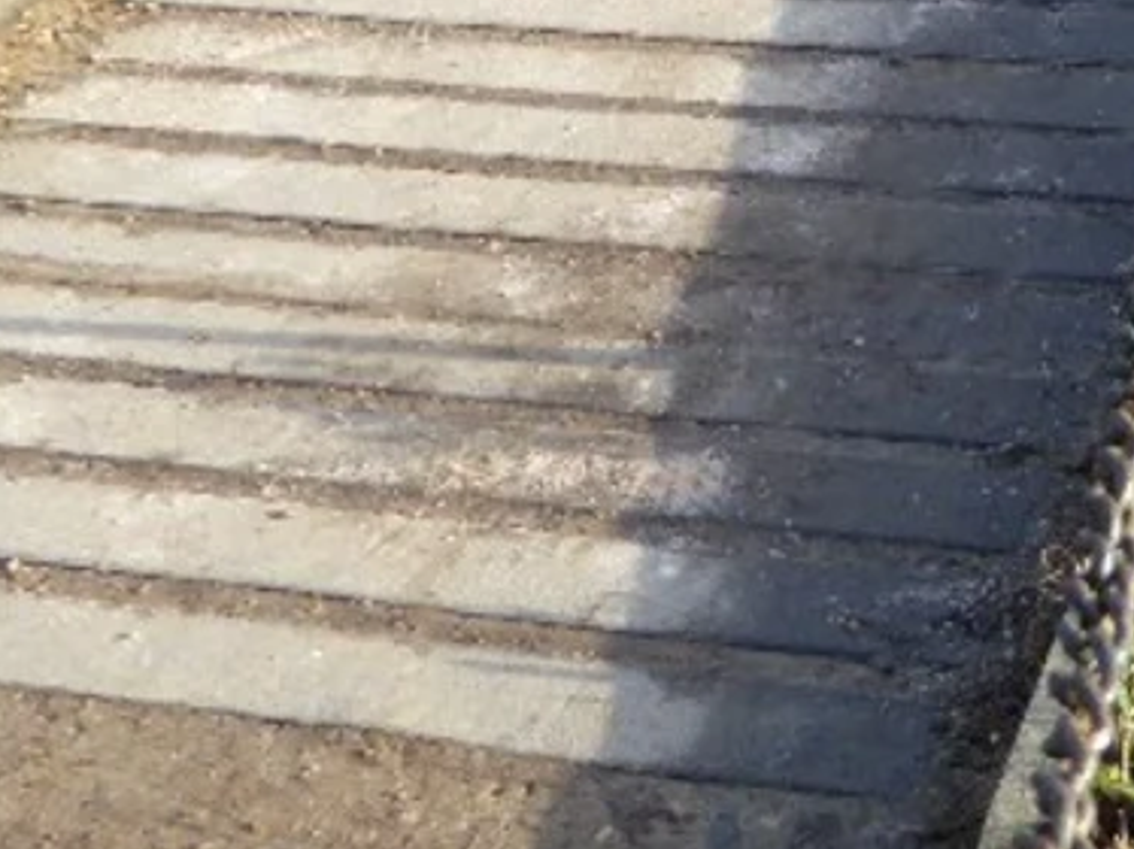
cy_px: -61
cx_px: 867
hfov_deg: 18.8
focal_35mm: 104
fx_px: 3405
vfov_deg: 13.9
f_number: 3.4
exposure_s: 1/160
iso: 100
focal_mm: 4.7
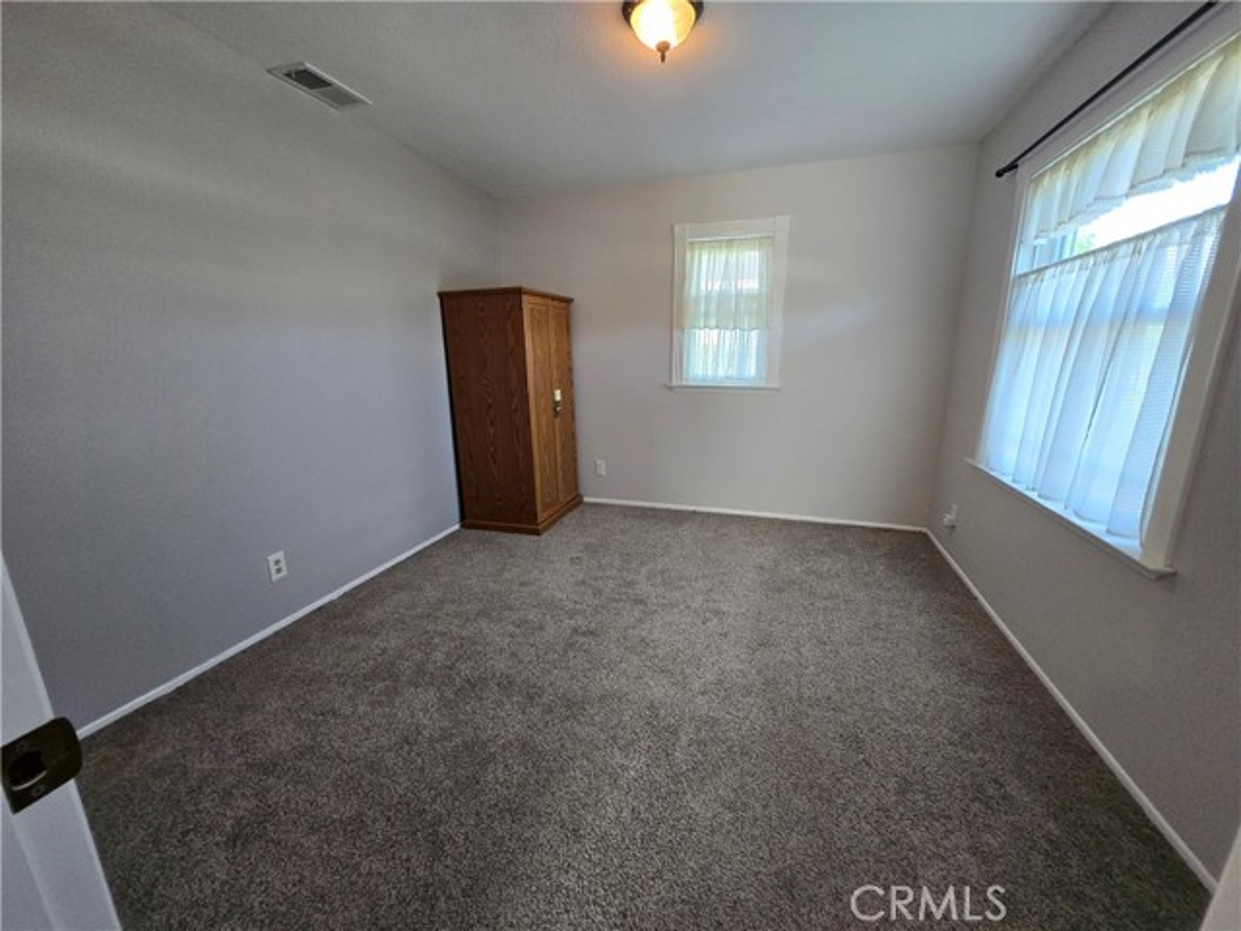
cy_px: 466
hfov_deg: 106.2
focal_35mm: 13
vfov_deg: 89.9
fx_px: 466
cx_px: 620
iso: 160
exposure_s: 1/60
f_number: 2.2
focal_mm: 1.7
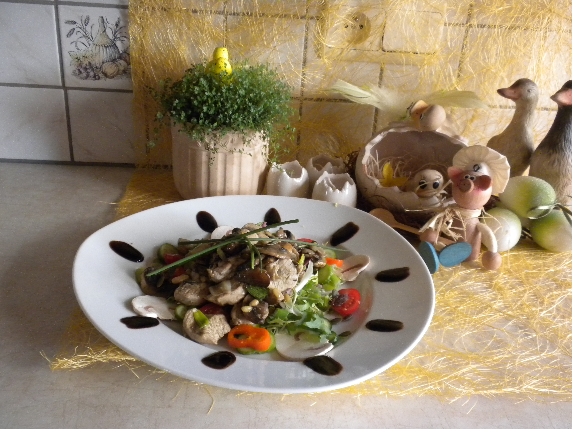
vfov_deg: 38.7
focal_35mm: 37
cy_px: 214
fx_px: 611
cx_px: 286
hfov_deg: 50.1
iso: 400
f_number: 3.5
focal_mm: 6.6
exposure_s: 1/59
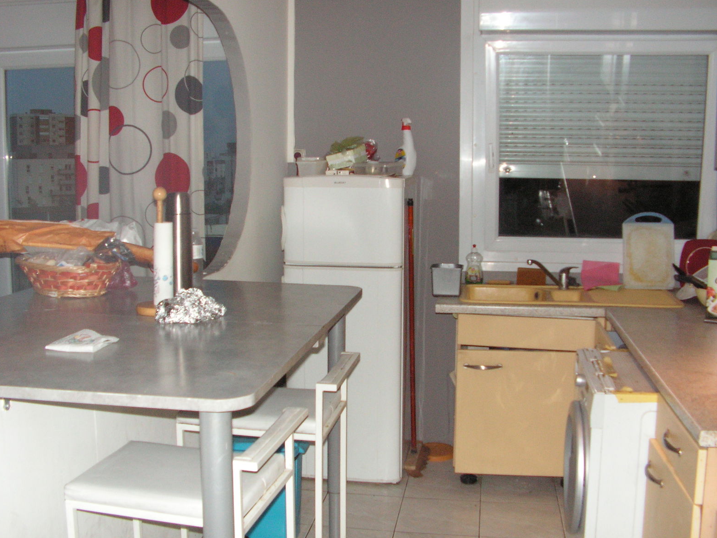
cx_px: 349
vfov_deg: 38.7
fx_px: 766
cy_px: 266
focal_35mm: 37
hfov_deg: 50.1
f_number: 3.2
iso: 160
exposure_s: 1/40
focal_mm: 6
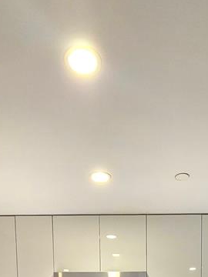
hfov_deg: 38.3
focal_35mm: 37
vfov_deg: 35.5
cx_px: 138
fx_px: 296
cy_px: 354
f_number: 2.2
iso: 80
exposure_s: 1/60
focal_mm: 2.2
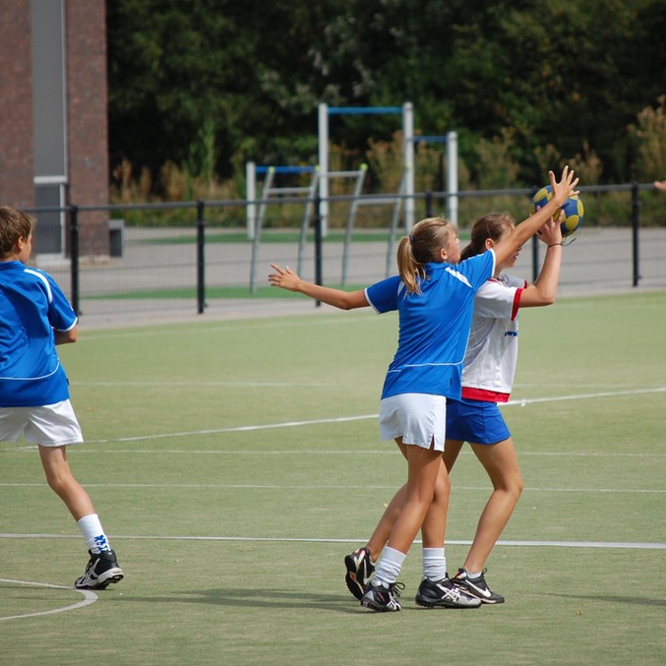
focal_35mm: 366
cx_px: 454
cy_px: 333
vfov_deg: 4.8
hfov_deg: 4.8
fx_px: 7967
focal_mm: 190
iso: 400
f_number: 5.6
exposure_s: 1/1250
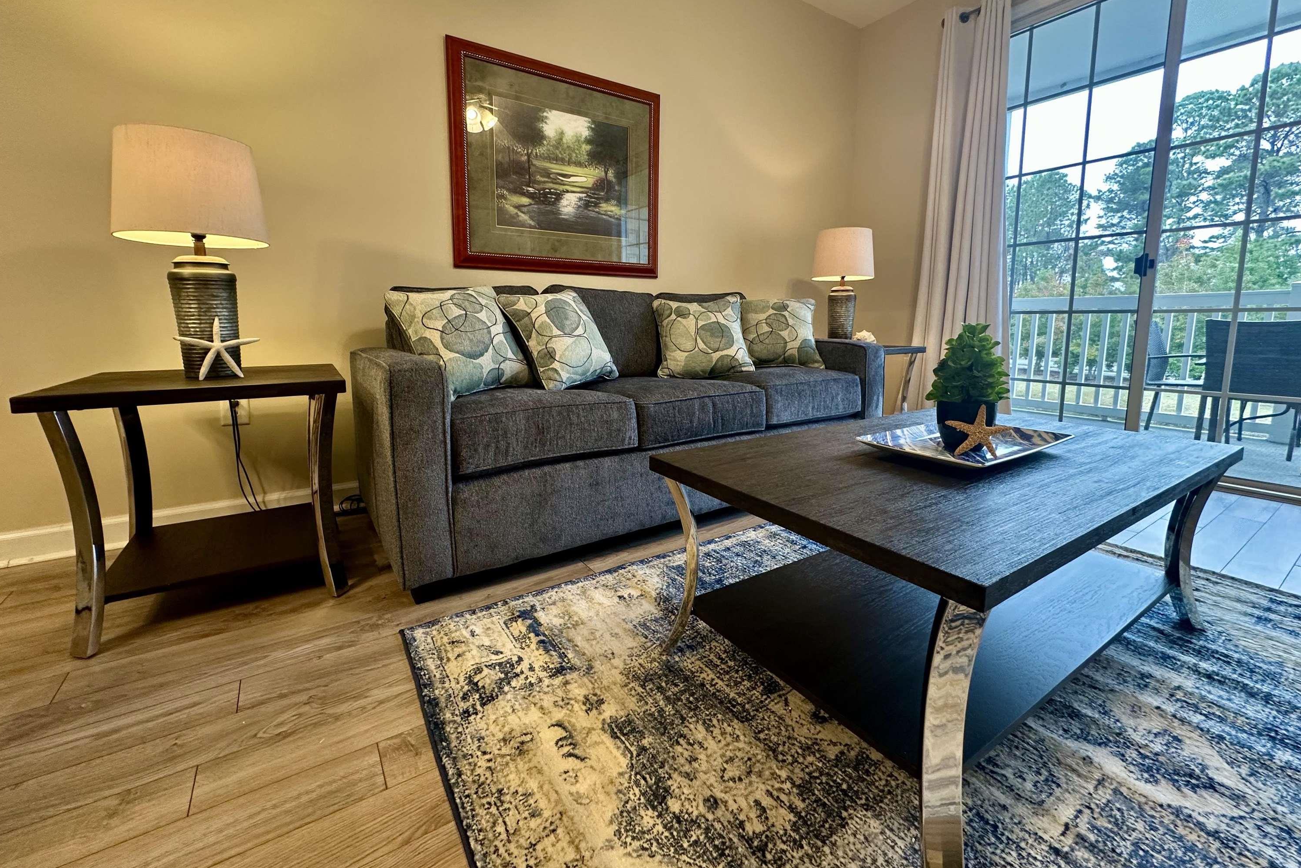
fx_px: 542
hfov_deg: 100.4
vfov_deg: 77.0
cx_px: 638
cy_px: 382
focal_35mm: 15
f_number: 2.2
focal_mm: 2.22
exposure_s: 1/60
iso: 160
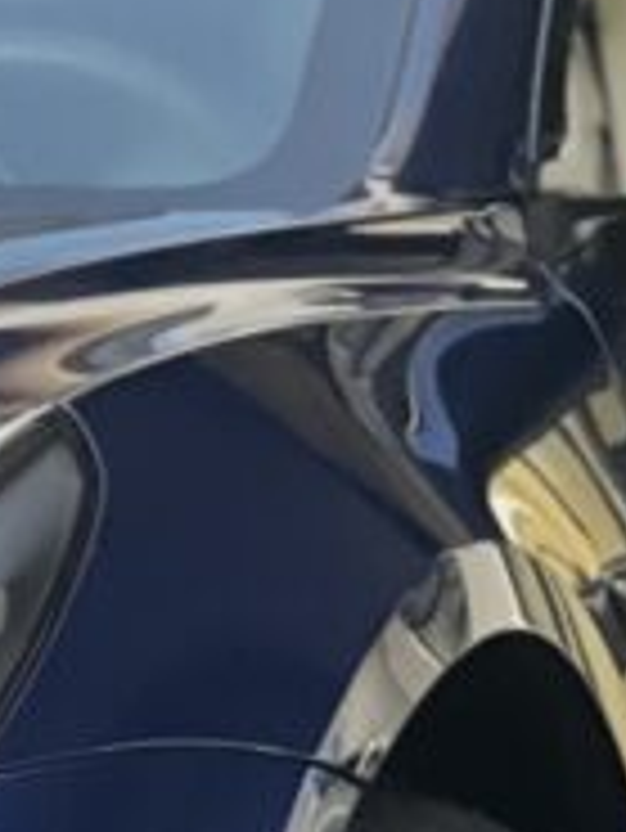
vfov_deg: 4.6
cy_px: 720
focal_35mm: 426
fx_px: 10260
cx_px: 113
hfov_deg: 3.5
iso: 800
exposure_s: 1/15
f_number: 2.8
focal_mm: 9
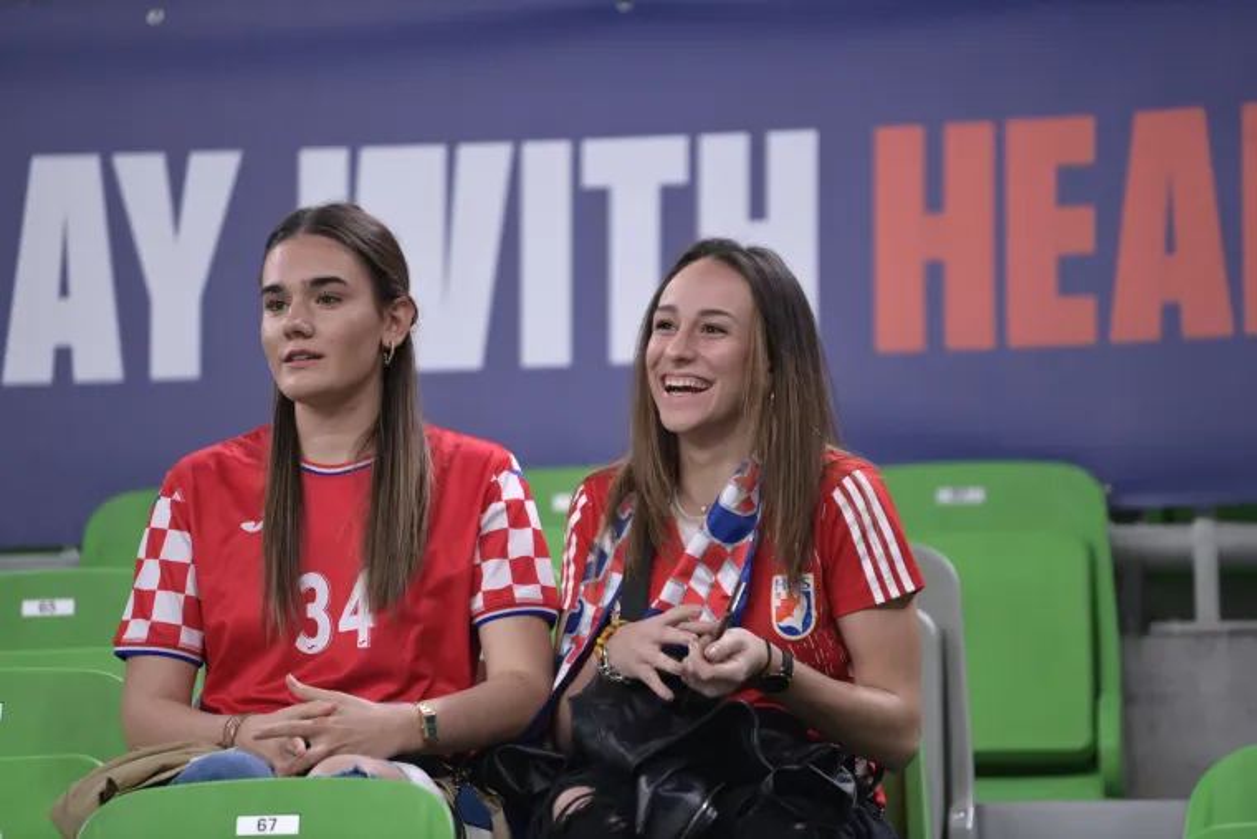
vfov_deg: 6.9
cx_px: 628
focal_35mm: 200
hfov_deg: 10.3
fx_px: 6984
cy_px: 420
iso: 2500
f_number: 2.8
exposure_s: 1/1000
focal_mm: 200
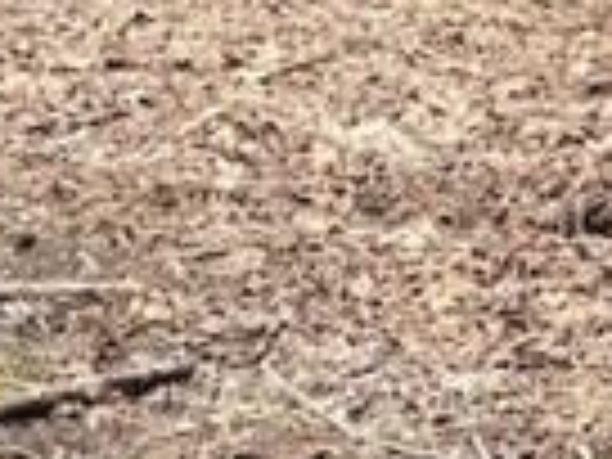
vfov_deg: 7.7
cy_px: -558
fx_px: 3200
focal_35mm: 181
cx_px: 4
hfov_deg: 10.8
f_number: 1.78
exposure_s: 1/1156
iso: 100
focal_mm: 6.76
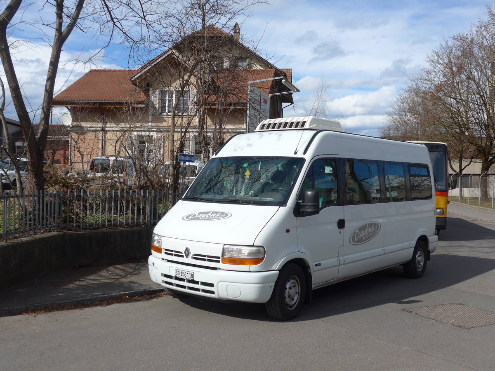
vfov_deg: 36.8
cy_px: 186
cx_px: 248
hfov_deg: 47.9
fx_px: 558
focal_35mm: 39
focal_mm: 8
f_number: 3.2
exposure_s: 1/2000
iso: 80
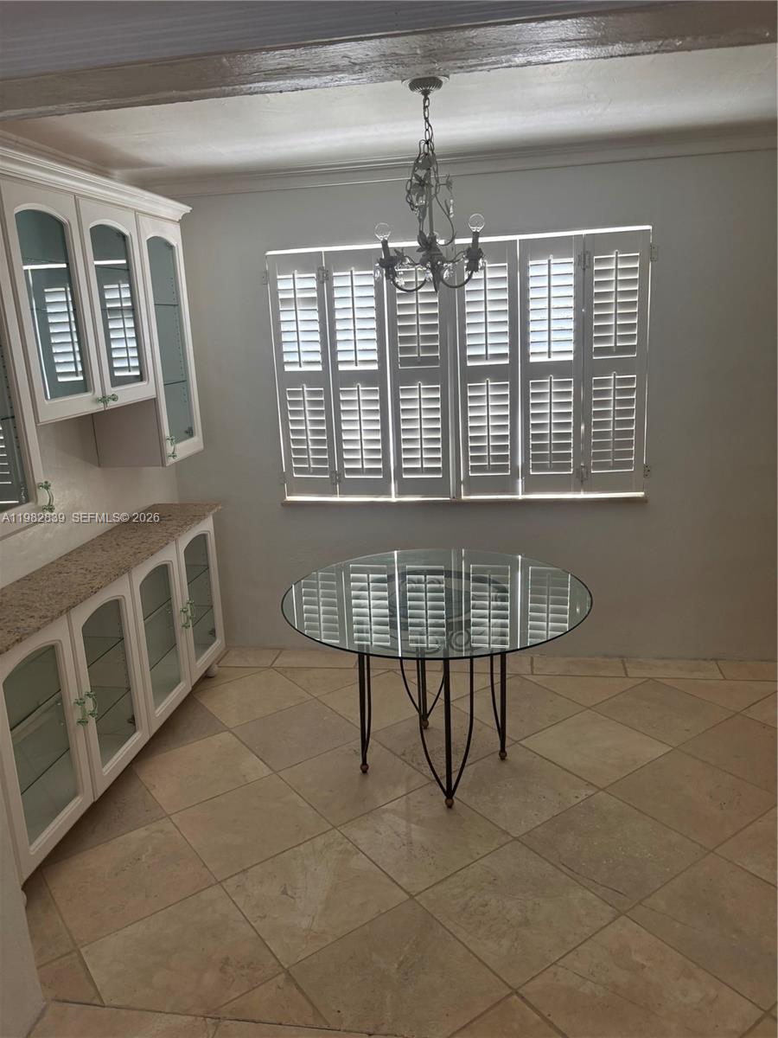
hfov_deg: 53.1
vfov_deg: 67.3
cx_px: 389
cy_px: 519
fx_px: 779
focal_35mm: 26
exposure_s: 1/60
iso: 80
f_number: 1.6
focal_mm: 5.96
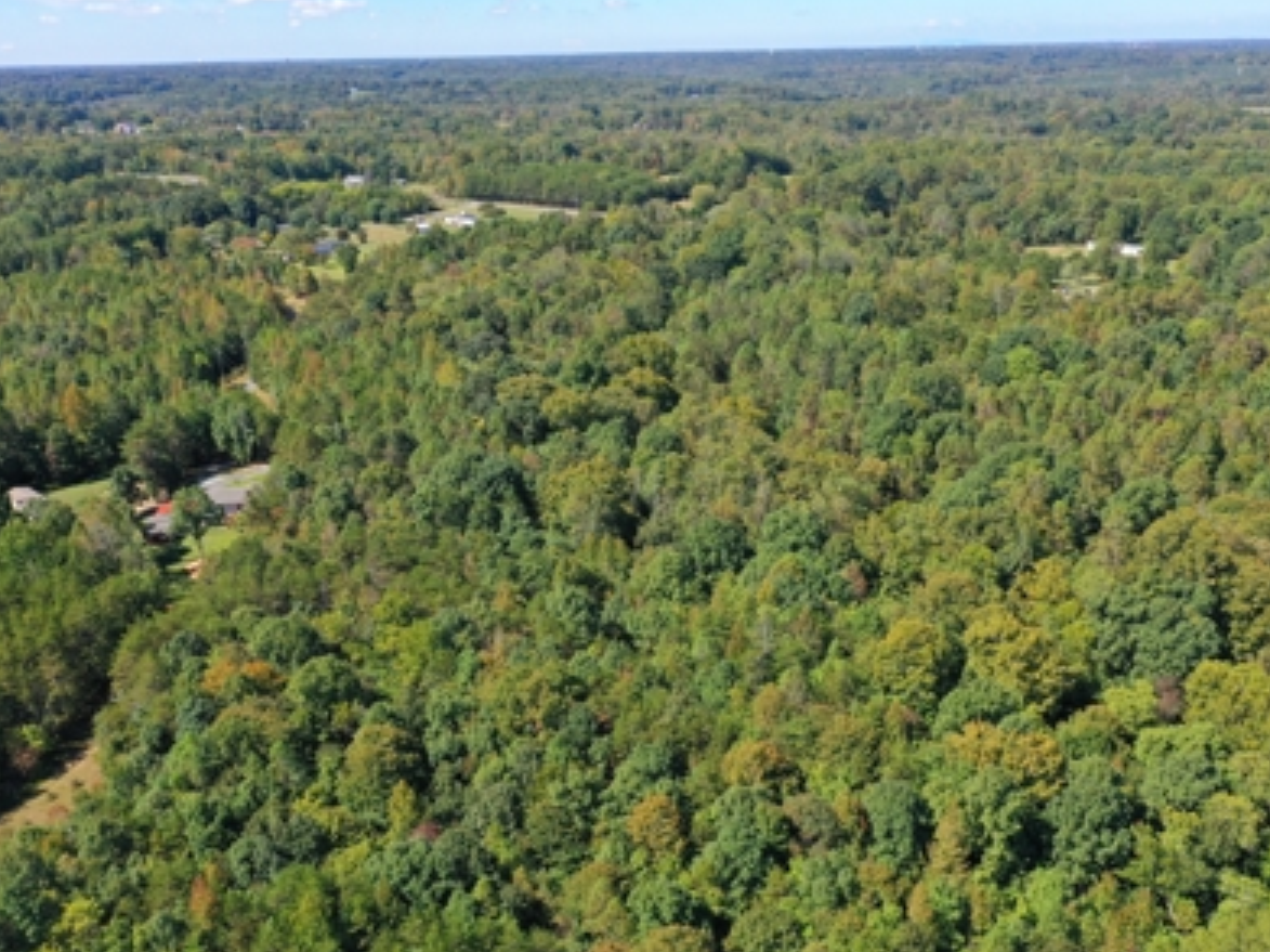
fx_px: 1137
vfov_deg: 45.4
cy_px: 474
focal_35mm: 31
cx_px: 721
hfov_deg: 58.2
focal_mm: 10.26
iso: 100
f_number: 5
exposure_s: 1/320
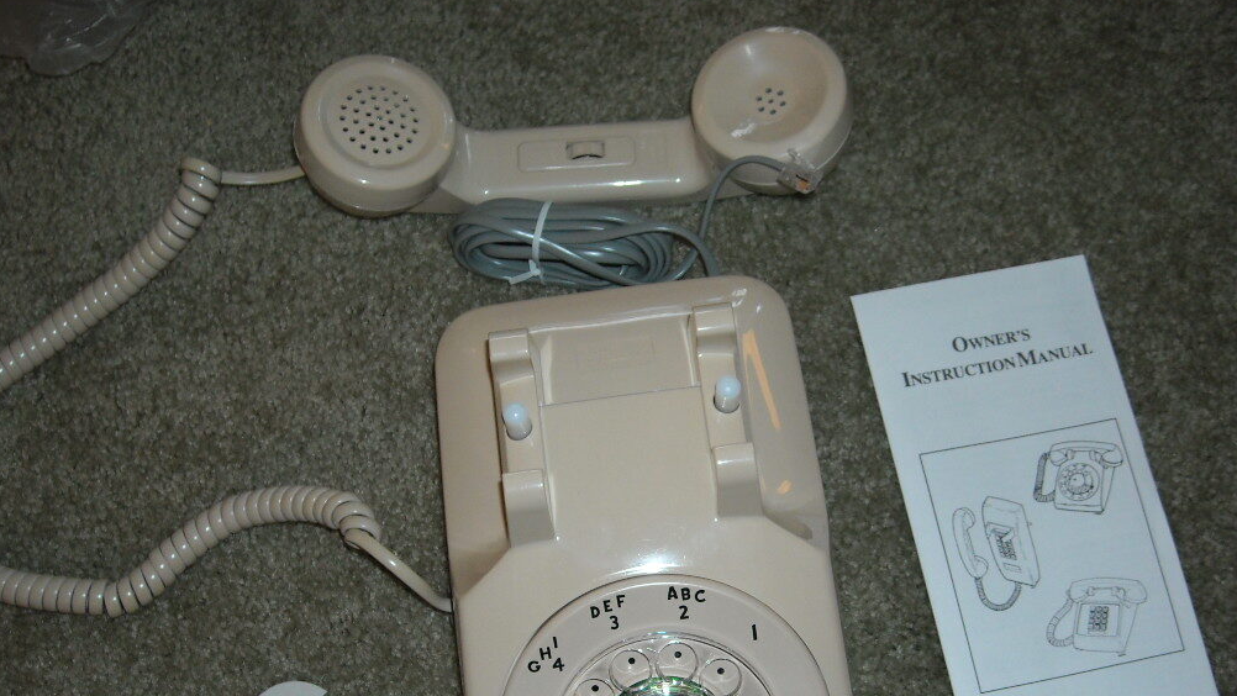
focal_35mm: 49
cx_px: 607
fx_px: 1607
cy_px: 469
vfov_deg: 24.3
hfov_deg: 42.1
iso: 200
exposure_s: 1/60
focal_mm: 7.1
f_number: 3.1
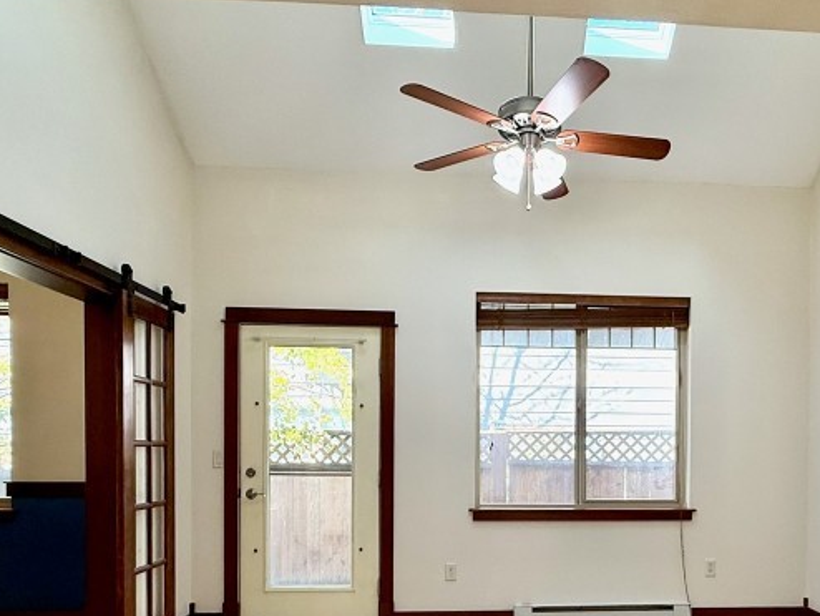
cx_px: 531
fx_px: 687
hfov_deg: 60.5
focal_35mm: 29
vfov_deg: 46.5
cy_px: 465
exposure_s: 1/120
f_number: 2.2
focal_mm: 2.22
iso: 125
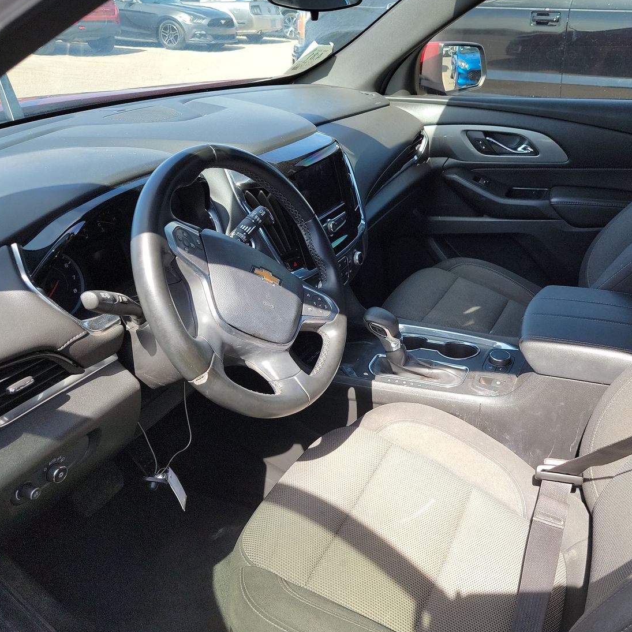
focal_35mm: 31
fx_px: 640
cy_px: 330
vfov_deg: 52.5
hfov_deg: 51.7
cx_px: 410
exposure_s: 1/119
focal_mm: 6.7
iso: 51
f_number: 1.8
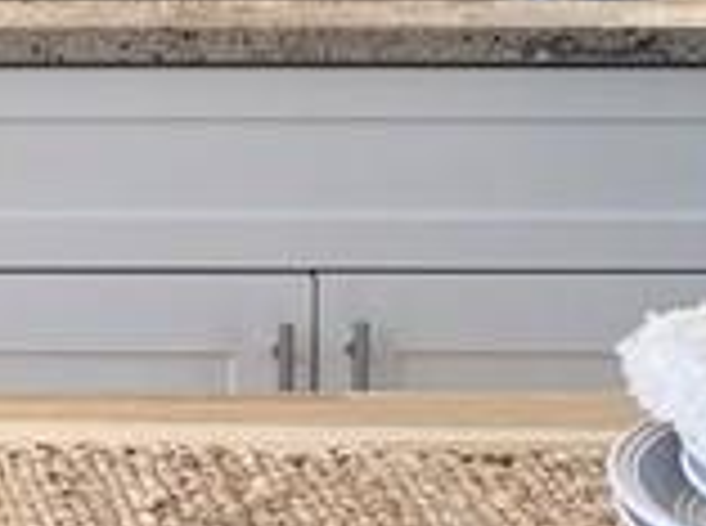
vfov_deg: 9.1
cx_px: -405
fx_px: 3195
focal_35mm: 157
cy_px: -360
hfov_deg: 12.0
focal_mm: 6.76
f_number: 1.78
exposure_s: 1/120
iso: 160
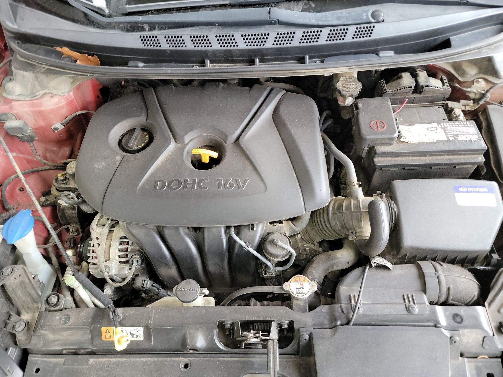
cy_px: 188
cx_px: 252
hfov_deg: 71.6
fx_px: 349
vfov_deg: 56.8
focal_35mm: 24
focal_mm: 6.7
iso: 953
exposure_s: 1/59
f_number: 1.8
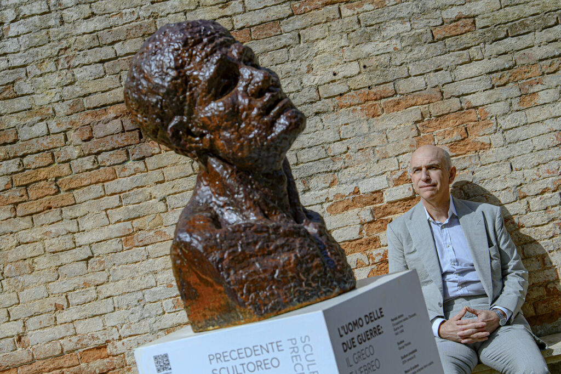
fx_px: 1714
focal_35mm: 110
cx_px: 280
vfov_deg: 12.4
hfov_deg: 18.6
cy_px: 187
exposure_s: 1/2000
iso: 400
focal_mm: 110
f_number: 6.3
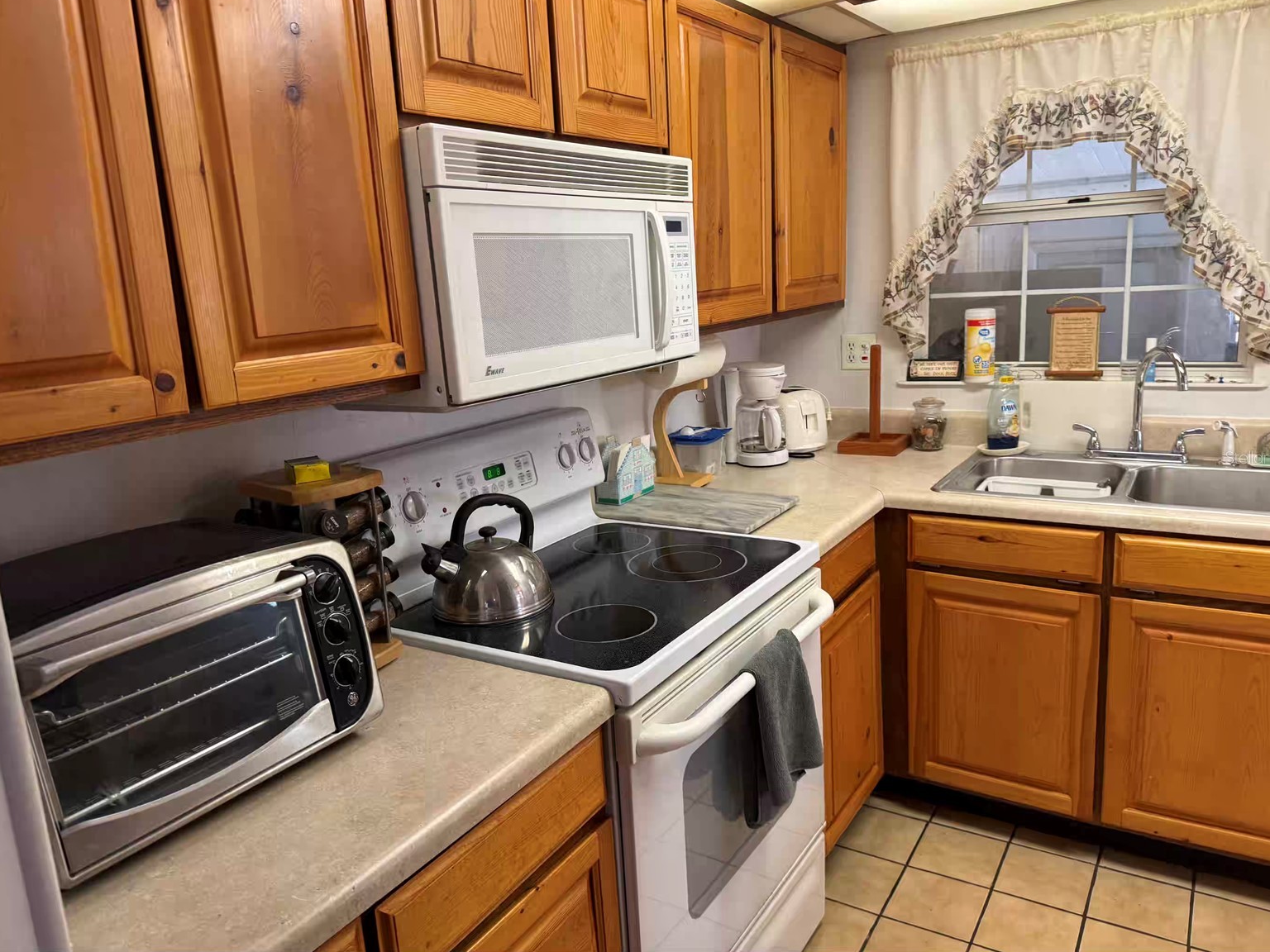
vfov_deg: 54.9
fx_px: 917
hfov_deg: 69.4
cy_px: 457
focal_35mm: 25
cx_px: 642
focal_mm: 6.76
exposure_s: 1/120
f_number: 1.78
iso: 200
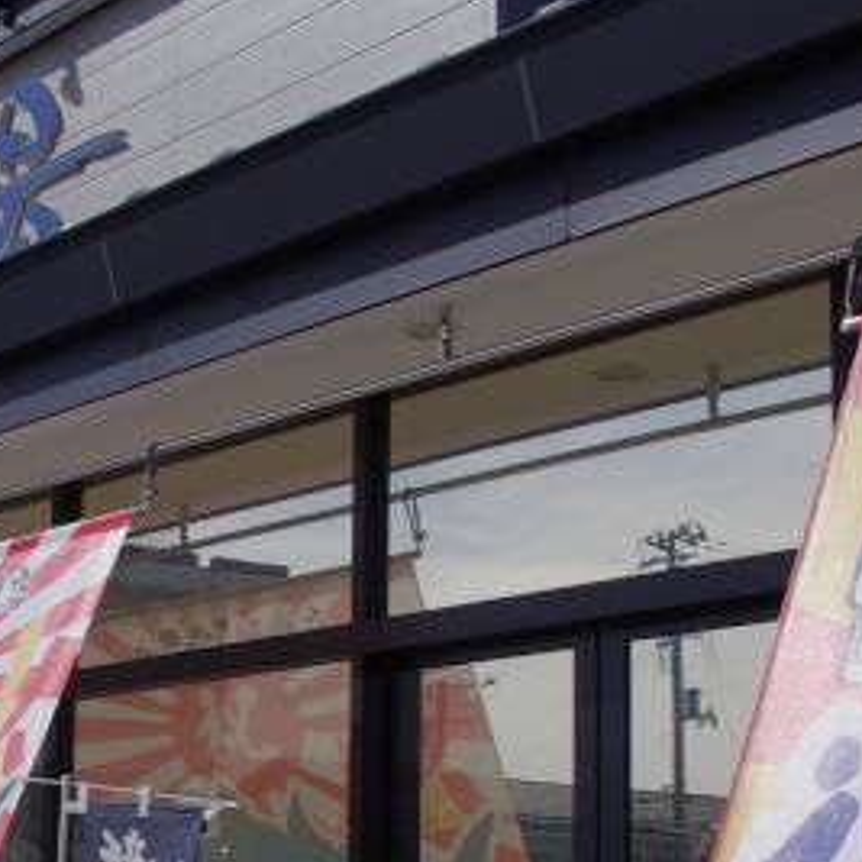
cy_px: 691
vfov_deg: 21.6
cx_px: 31
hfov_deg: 21.3
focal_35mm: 79
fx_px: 2226
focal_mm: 21
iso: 200
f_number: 11
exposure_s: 1/500
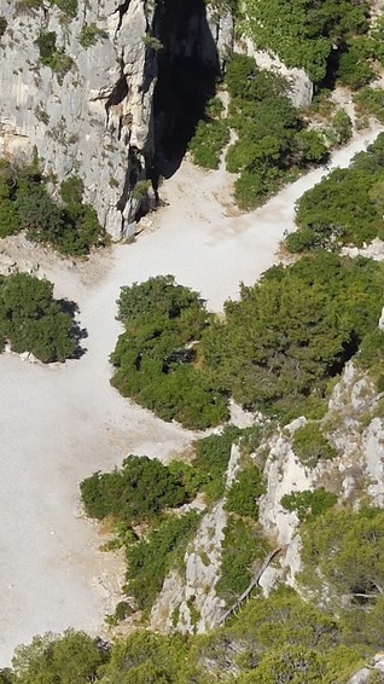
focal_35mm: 129
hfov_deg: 8.6
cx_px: -513
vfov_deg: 15.8
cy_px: -210
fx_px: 2337
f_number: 14
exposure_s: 1/250
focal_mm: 29
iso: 200
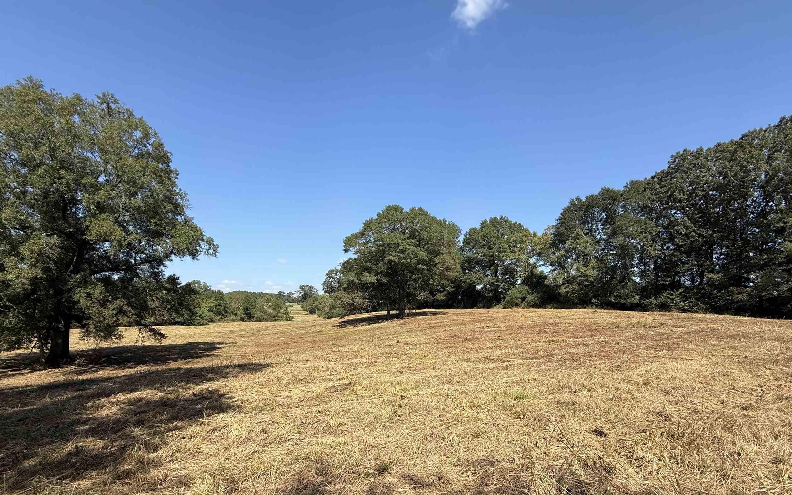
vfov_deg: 64.4
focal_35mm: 18
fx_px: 389
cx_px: 397
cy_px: 295
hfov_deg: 91.1
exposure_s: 1/1572
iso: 50
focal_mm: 2.22
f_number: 2.2
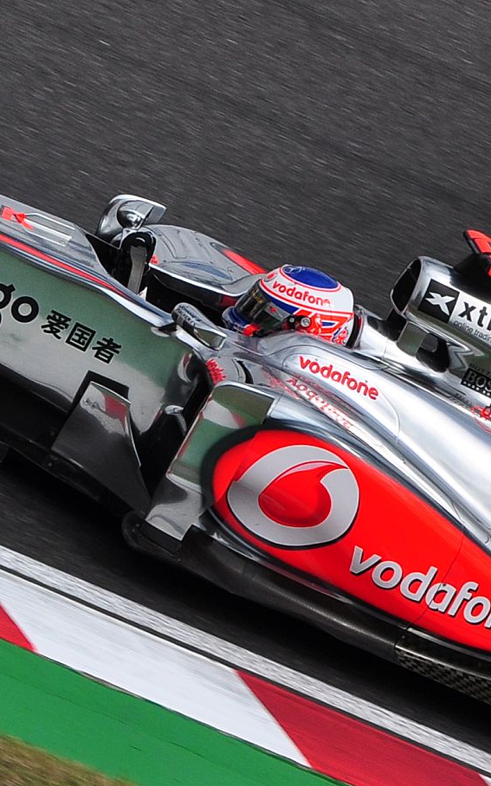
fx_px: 8657
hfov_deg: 3.2
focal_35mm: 404
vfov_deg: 5.2
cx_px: 197
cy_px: 455
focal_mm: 125
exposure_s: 1/1600
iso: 250
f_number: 8
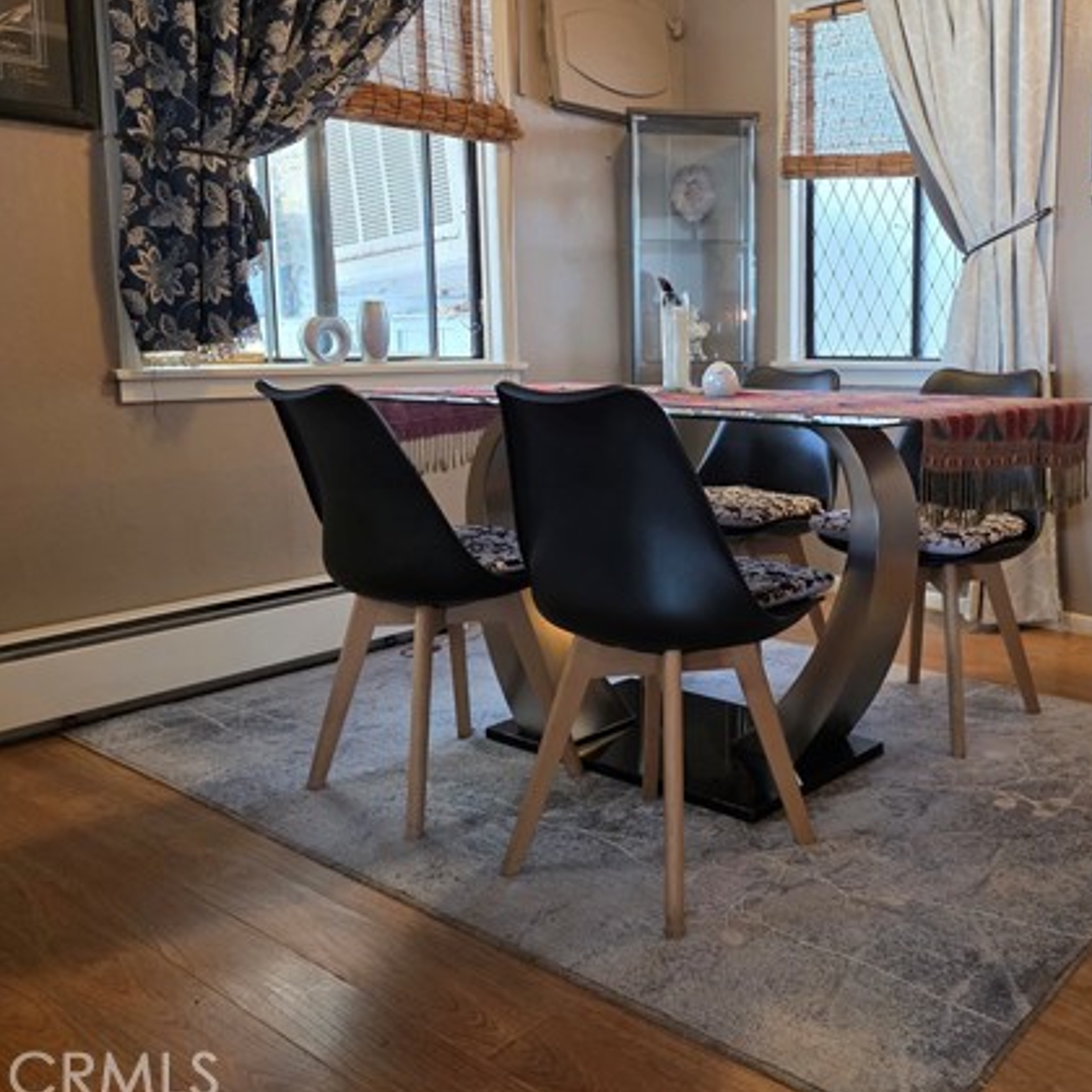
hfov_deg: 50.8
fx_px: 1106
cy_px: 489
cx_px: 788
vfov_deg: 52.4
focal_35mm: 31
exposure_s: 1/120
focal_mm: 6.3
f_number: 1.7
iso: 640
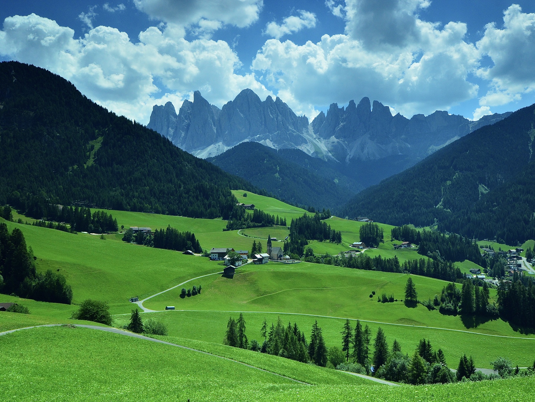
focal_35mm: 33
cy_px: 199
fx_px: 510
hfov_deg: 55.2
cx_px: 304
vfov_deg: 42.9
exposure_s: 1/30
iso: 800
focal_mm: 20
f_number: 18
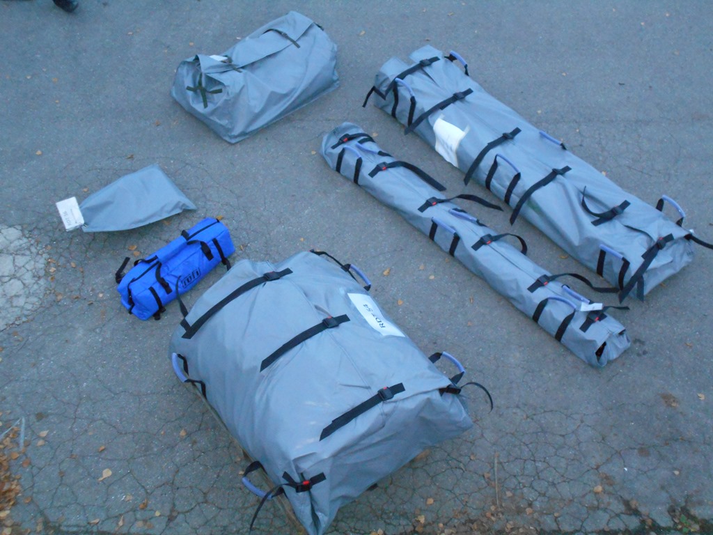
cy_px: 268
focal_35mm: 50
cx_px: 356
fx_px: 1030
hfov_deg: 38.2
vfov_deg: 29.1
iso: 800
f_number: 4.5
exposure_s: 1/60
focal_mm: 8.8
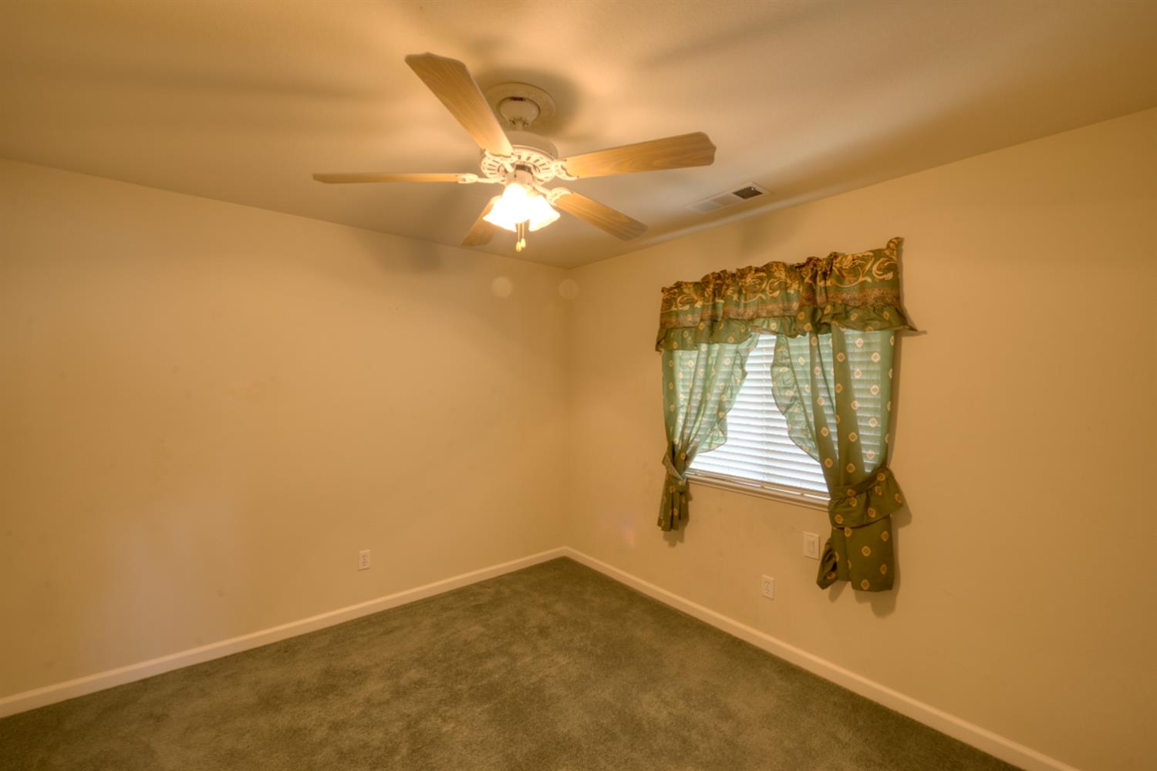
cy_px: 386
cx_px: 578
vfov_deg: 81.2
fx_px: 450
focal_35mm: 14
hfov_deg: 104.3
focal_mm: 14
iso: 400
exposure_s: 1/4
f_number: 10
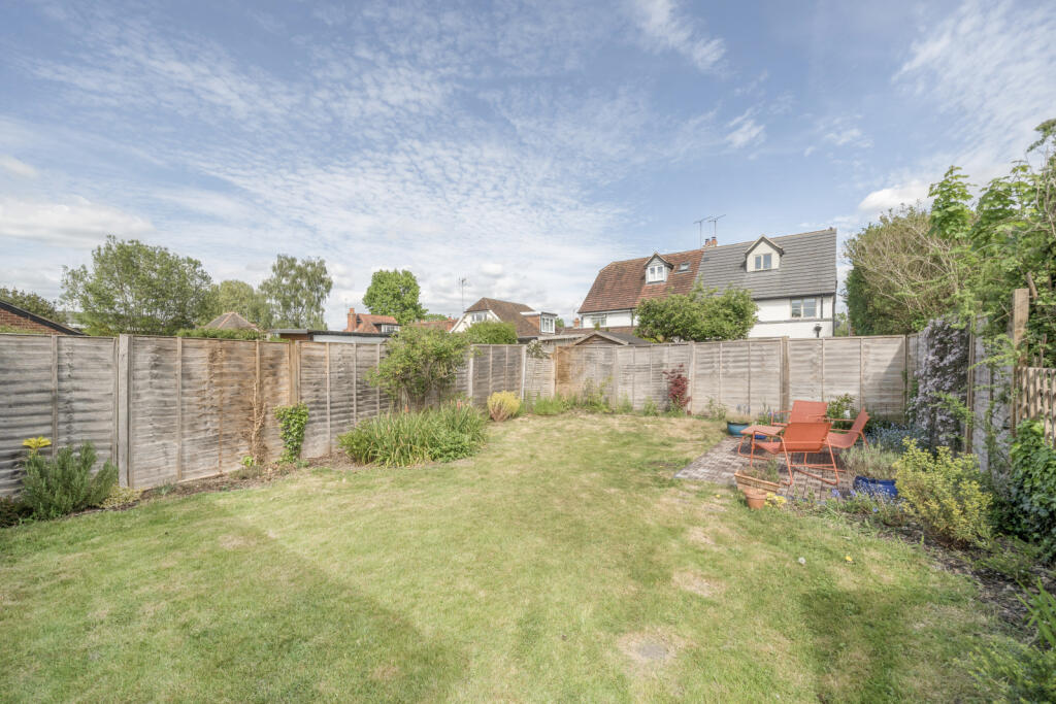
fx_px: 411
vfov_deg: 81.2
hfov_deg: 104.2
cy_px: 352
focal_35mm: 14
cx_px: 528
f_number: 8
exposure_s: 1/1000
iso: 400
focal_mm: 14
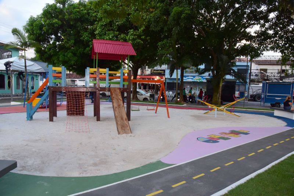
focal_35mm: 24
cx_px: 147
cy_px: 98
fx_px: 196
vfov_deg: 53.2
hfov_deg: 73.7
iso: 1600
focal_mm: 24
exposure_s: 1/60
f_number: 4.5
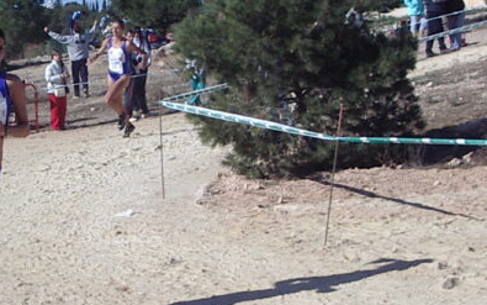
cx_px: 112
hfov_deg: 21.0
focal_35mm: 98
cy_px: 135
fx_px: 1301
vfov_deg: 13.3
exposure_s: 1/500
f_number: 4.8
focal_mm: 5.8
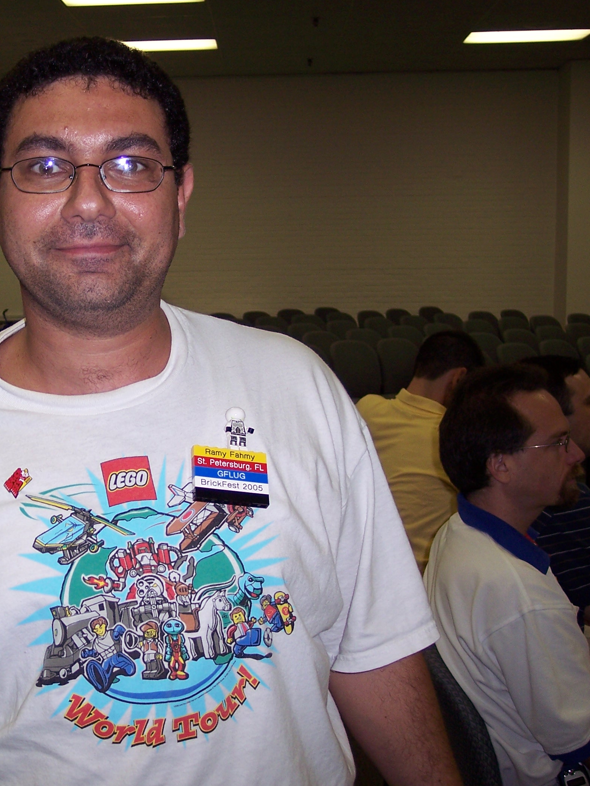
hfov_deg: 26.8
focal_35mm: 53
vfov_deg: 36.2
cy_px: 394
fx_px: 1205
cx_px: 83
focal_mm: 8
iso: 100
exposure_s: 1/60
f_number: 2.8
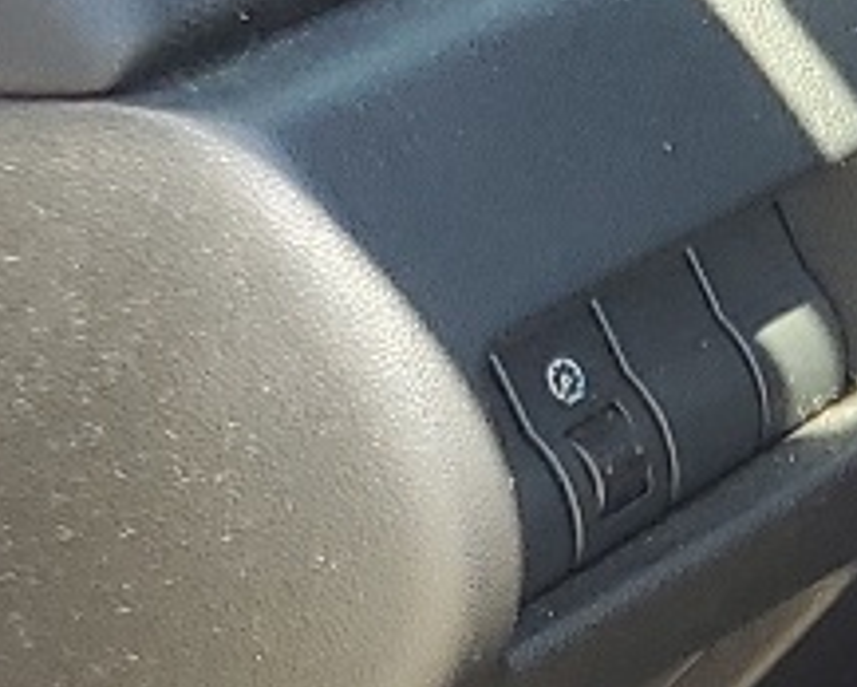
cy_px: 596
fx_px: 4747
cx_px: 2816
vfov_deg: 8.3
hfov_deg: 8.3
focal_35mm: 187
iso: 50
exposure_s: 1/217
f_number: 1.5
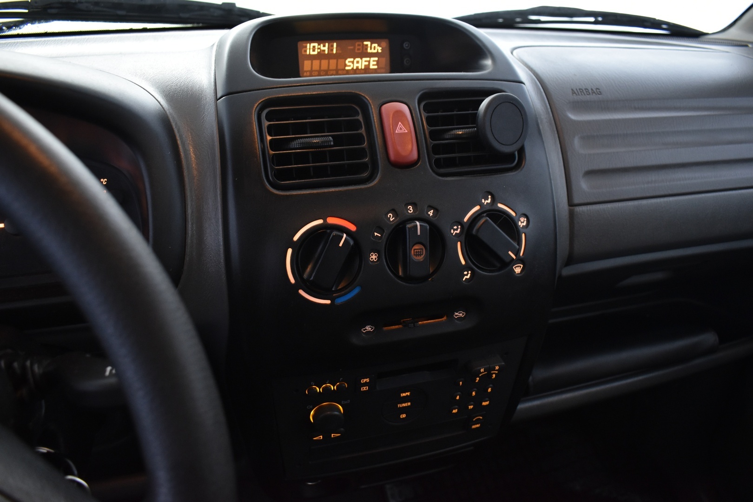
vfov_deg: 47.9
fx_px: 565
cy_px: 251
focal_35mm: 27
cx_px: 376
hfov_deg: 67.4
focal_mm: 18
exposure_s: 1/15
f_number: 5
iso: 1250
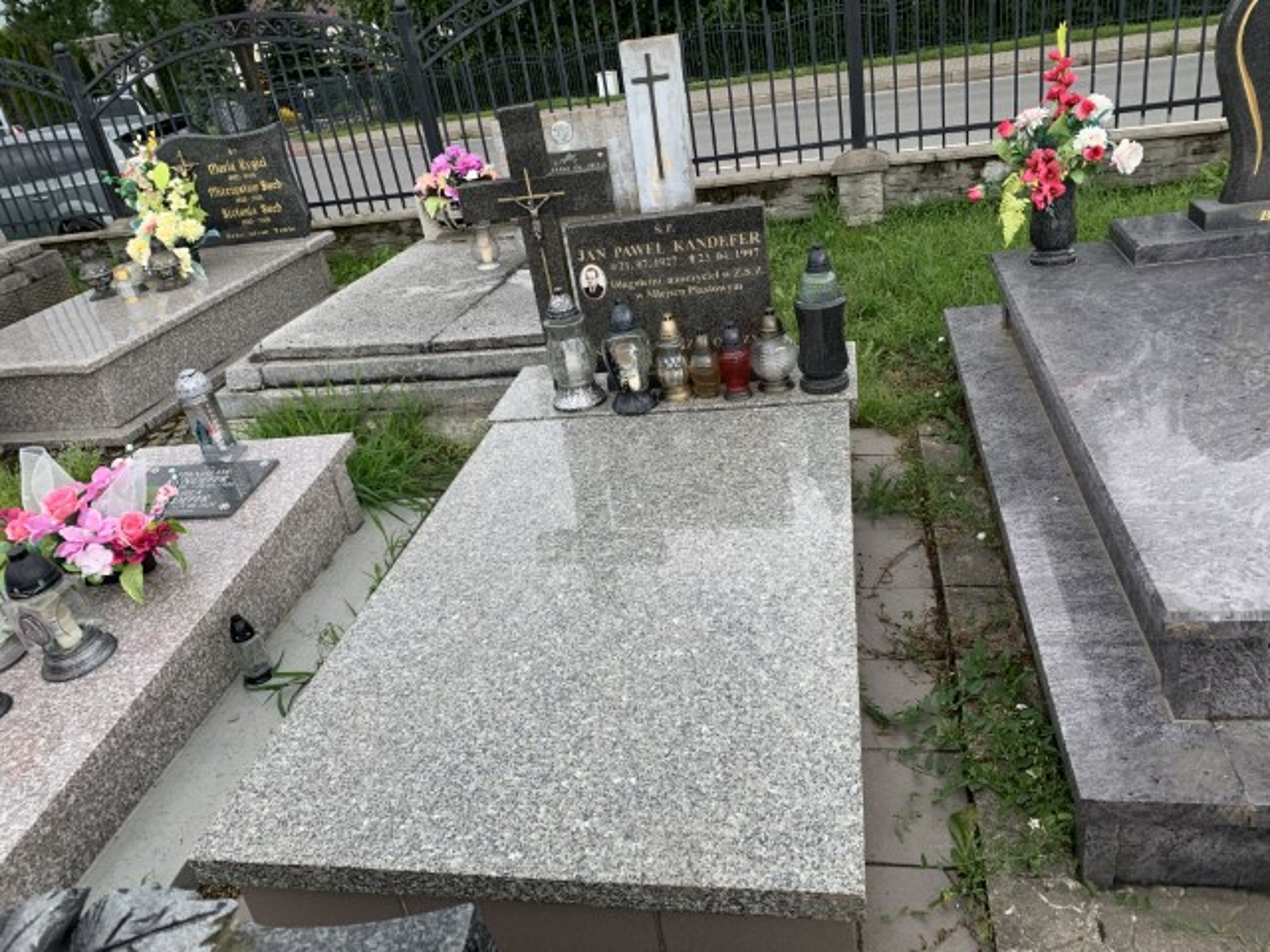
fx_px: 954
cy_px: 476
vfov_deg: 53.1
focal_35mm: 26
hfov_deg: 67.3
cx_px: 635
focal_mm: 4.25
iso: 25
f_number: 1.8
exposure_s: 1/280
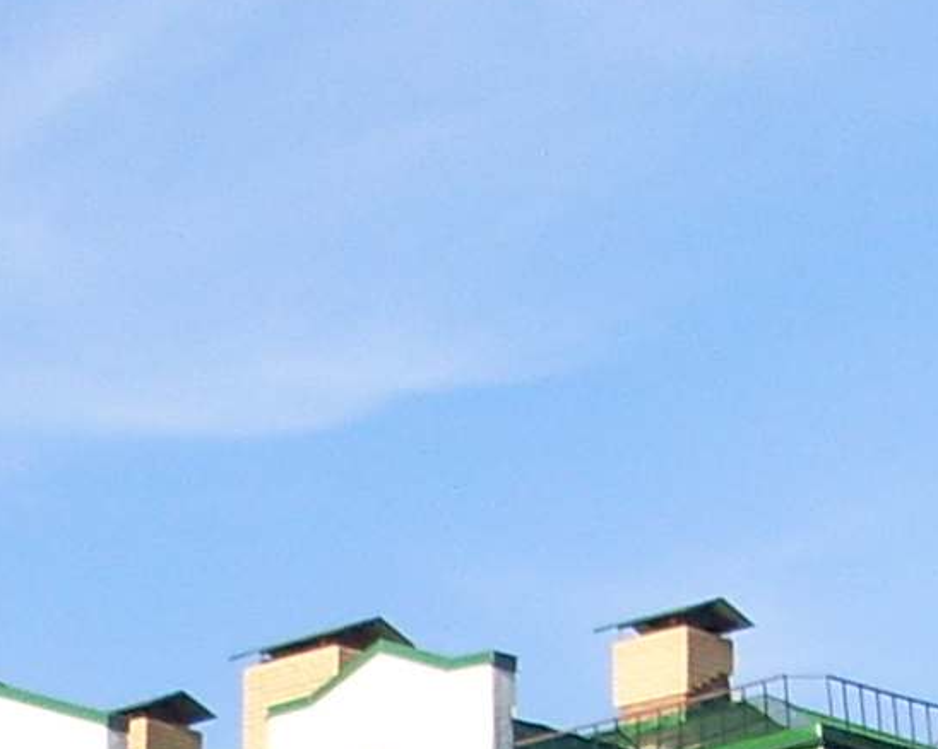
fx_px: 5772
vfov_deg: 7.0
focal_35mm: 208
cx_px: 399
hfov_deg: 9.3
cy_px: 1729
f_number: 7.7
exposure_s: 1/180
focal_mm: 6.3
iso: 80
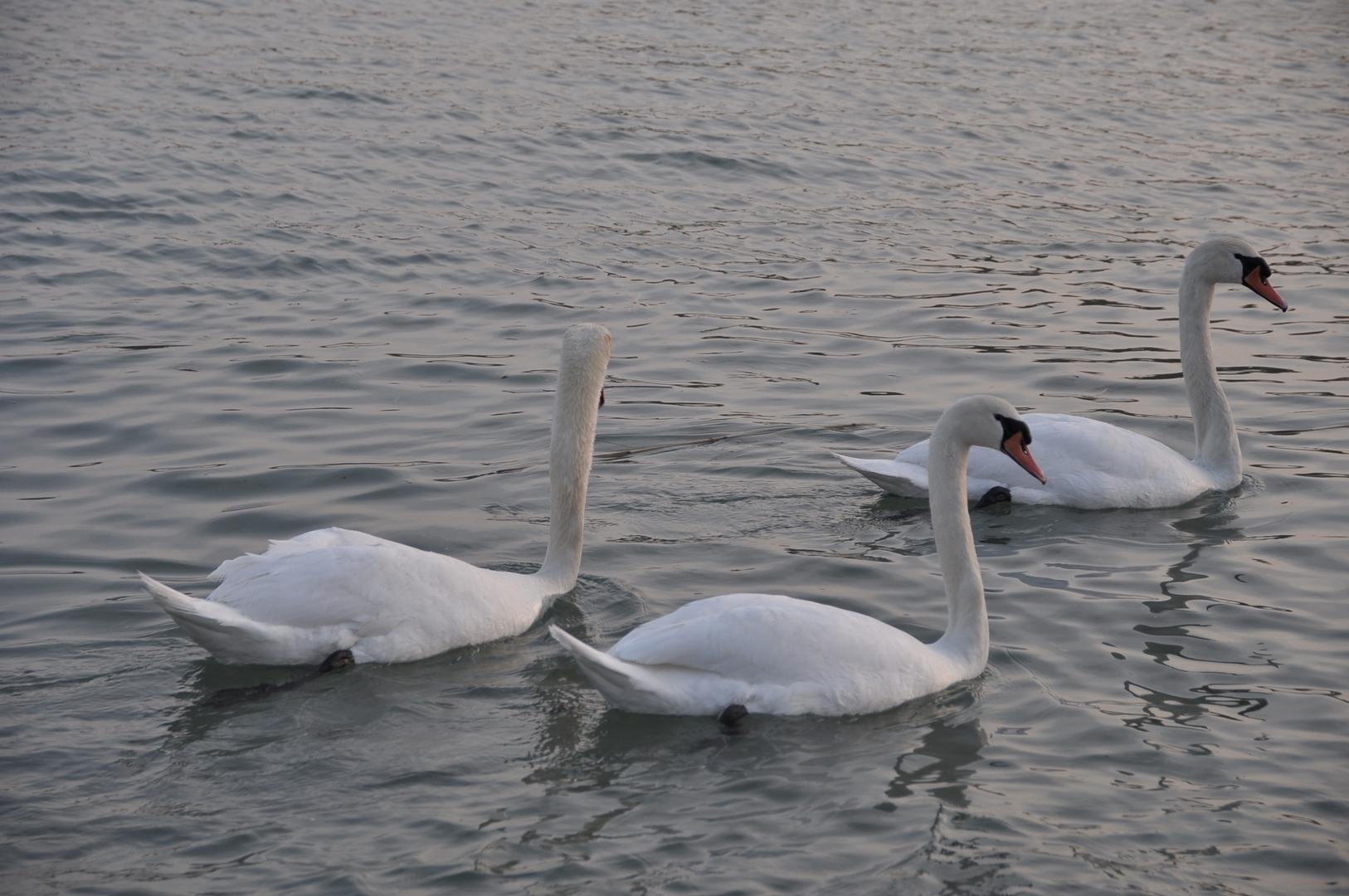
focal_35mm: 93
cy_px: 448
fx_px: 3481
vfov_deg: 14.7
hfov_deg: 21.9
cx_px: 674
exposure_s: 1/100
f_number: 5
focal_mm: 62
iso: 200
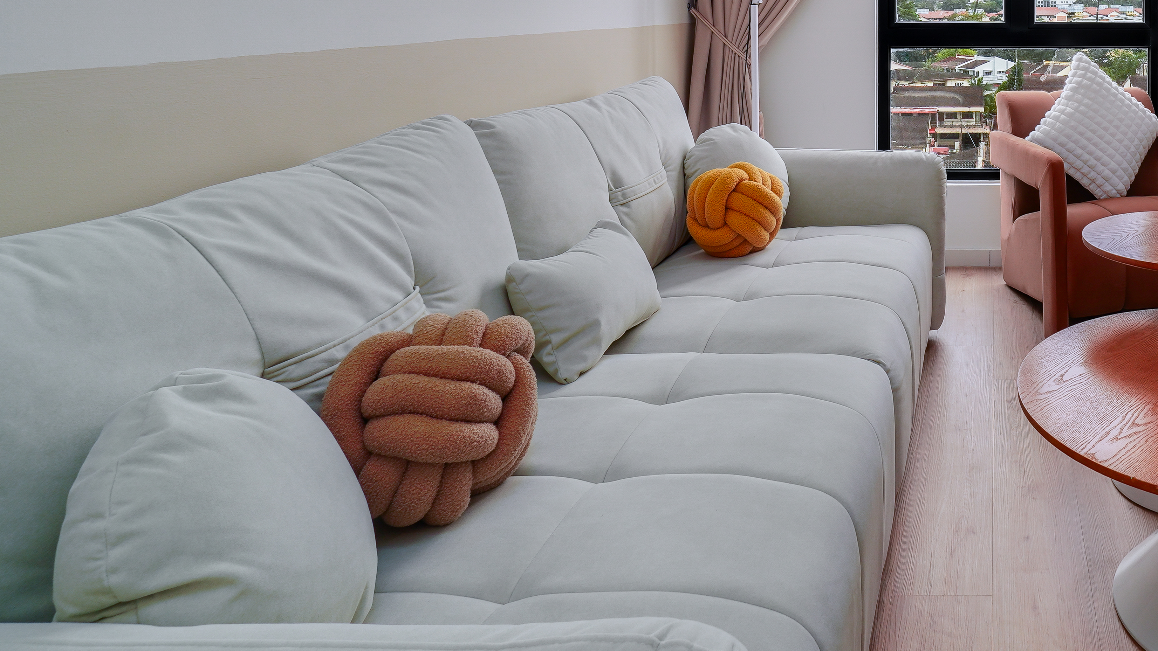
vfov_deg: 37.0
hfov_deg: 58.6
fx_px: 860
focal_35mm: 28
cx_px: 1030
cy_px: -7
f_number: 10
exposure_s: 1/100
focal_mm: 10
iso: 100
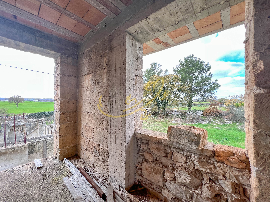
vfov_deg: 89.9
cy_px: 101
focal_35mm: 13
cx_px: 135
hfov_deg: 106.2
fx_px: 101
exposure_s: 1/130
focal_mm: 1.57
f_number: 1.8
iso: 32
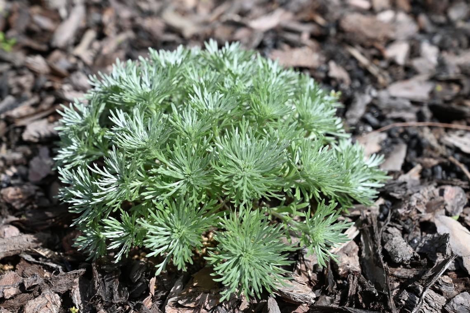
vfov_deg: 21.6
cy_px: 156
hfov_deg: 31.9
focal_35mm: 63
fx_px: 822
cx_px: 235
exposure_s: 1/320
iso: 100
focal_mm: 63
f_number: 7.1
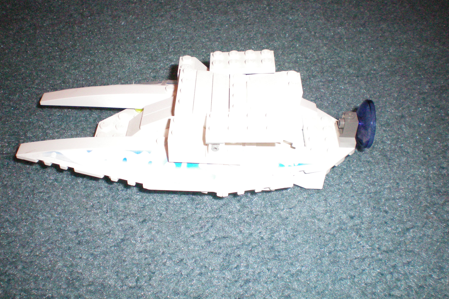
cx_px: 226
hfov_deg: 48.5
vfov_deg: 33.4
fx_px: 499
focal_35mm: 40
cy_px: 151
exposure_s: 1/60
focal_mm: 6.3
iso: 400
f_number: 4.6
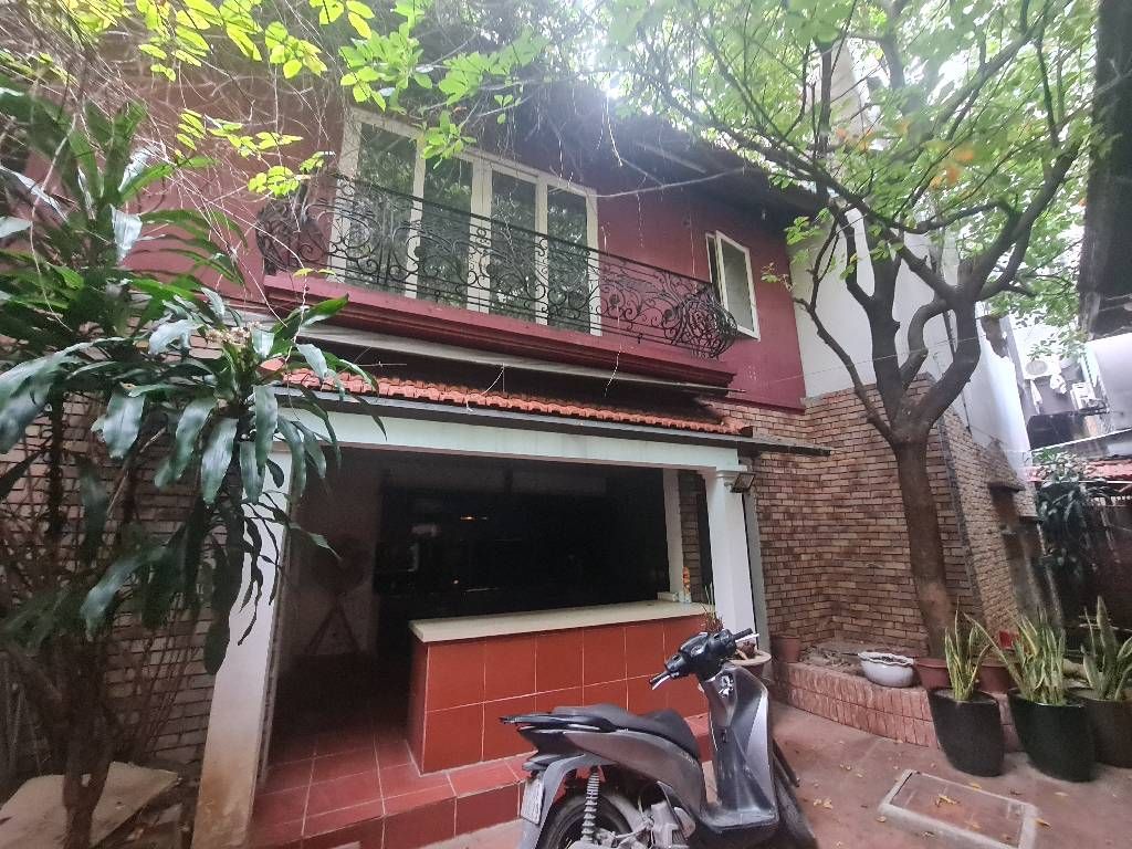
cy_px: 424
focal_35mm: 13
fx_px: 425
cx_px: 566
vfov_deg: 89.9
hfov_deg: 106.2
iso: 800
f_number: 2.2
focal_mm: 2.2
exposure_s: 1/24
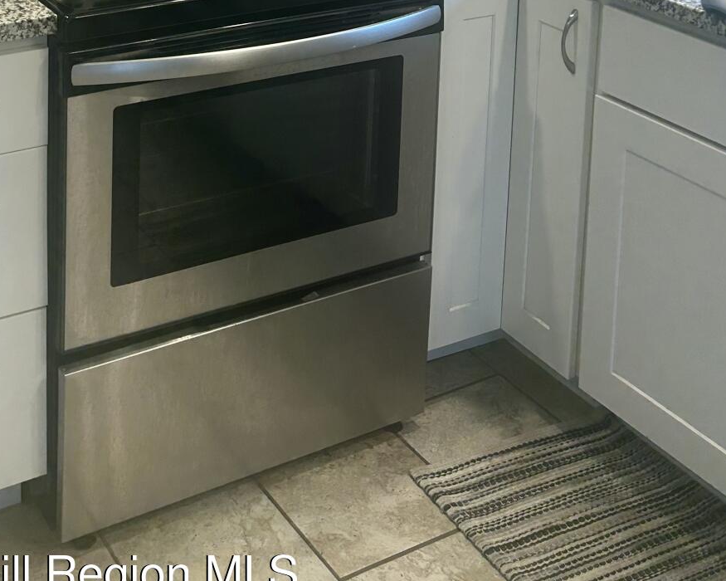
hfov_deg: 32.0
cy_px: -181
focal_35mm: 58
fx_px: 1246
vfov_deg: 23.2
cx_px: 192
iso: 64
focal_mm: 5.7
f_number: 1.5
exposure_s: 1/120
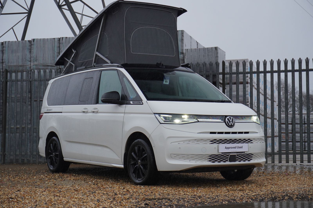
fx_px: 573
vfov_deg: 20.6
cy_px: 104
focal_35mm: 66
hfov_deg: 30.5
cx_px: 156
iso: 500
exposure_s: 1/200
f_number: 5.6
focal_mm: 44
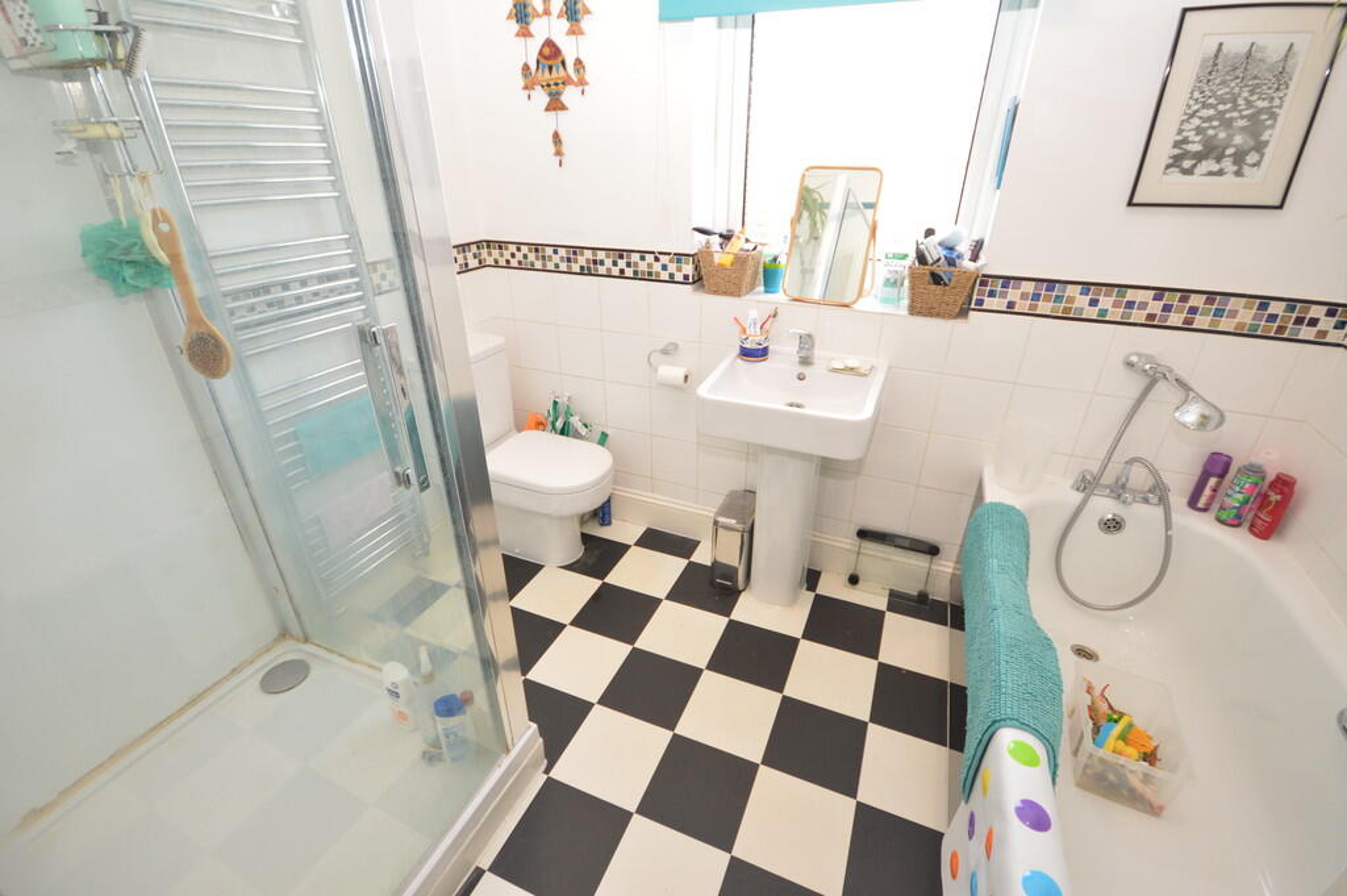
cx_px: 674
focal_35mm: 15
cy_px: 448
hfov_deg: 100.4
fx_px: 561
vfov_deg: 77.2
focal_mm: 10
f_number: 4
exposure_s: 1/60
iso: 500
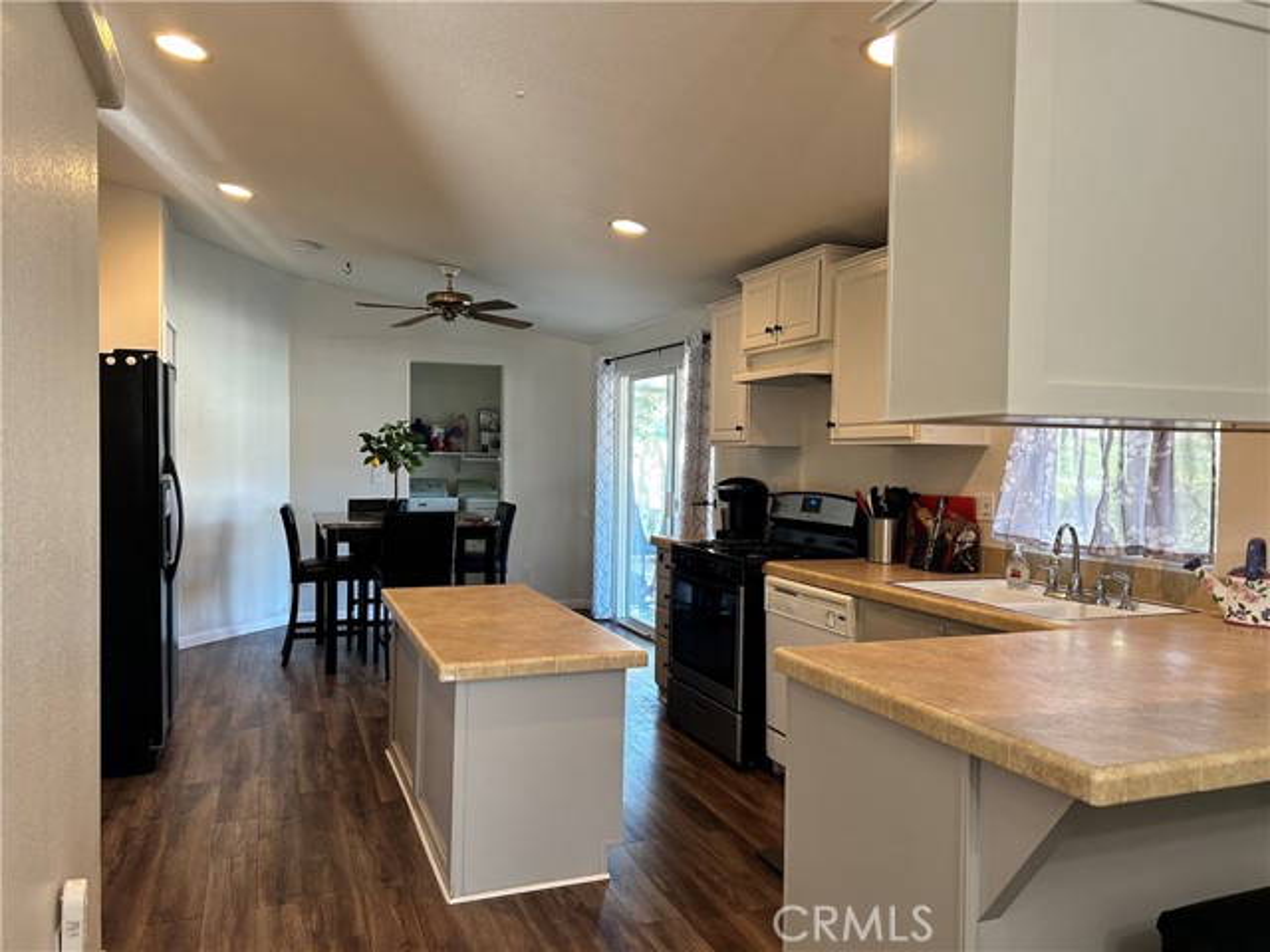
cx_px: 635
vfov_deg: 53.1
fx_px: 954
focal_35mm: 26
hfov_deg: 67.3
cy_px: 476
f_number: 1.5
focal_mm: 5.7
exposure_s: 1/60
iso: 125
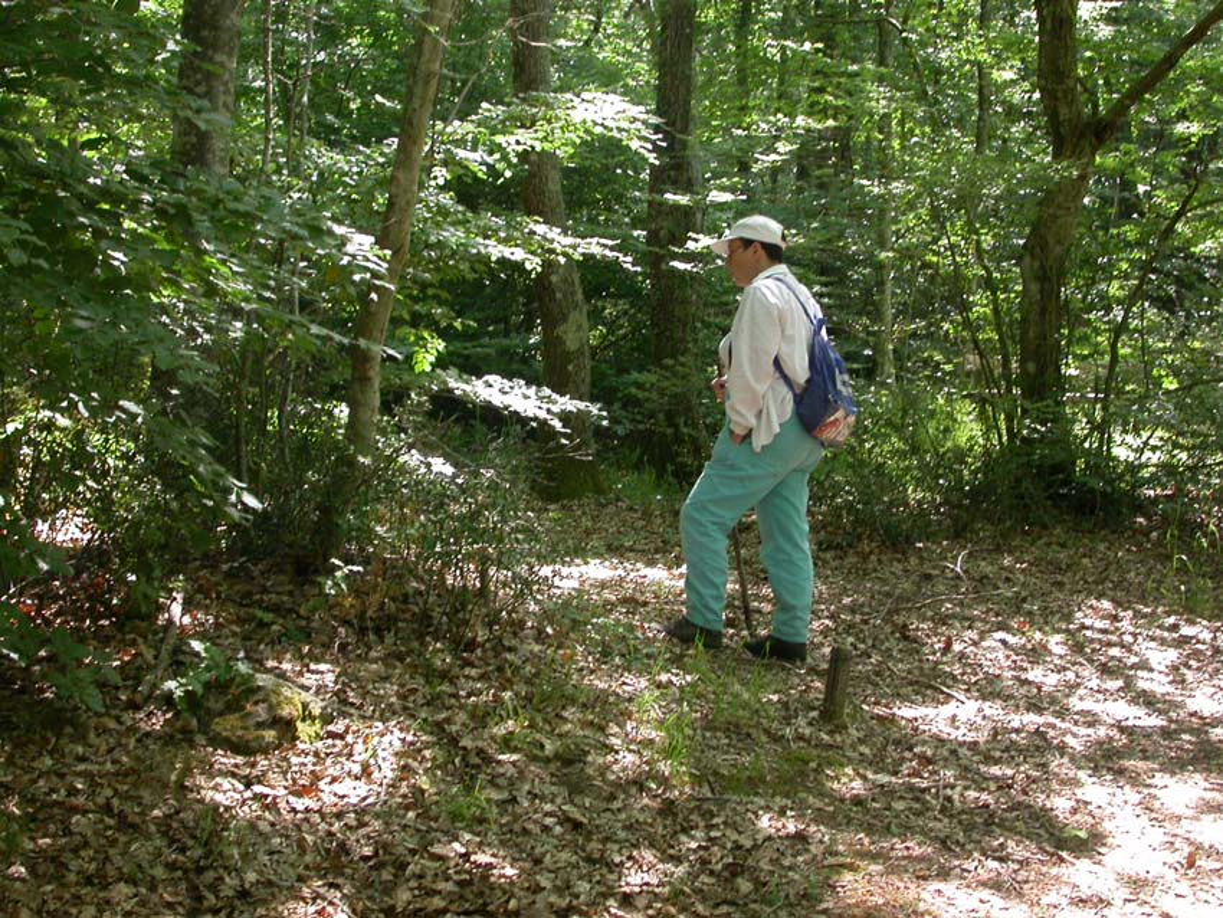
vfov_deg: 25.2
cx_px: 612
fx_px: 2050
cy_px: 459
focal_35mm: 58
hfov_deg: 33.2
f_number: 3
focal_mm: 12
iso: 100
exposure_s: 1/60
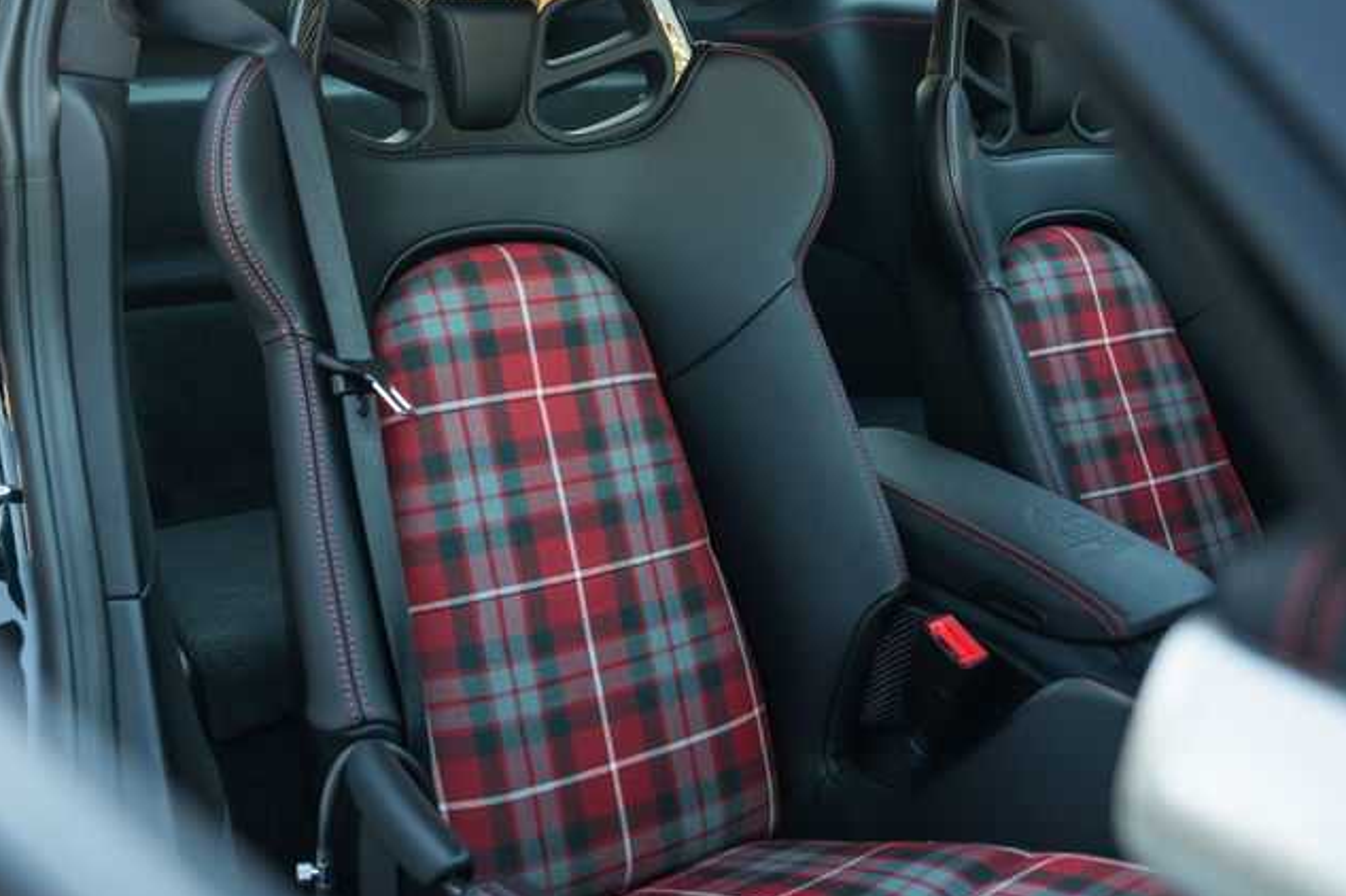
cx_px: 537
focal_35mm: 43
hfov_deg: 44.8
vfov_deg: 30.2
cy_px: 204
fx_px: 1624
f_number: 2.8
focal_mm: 26.9
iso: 400
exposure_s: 1/100
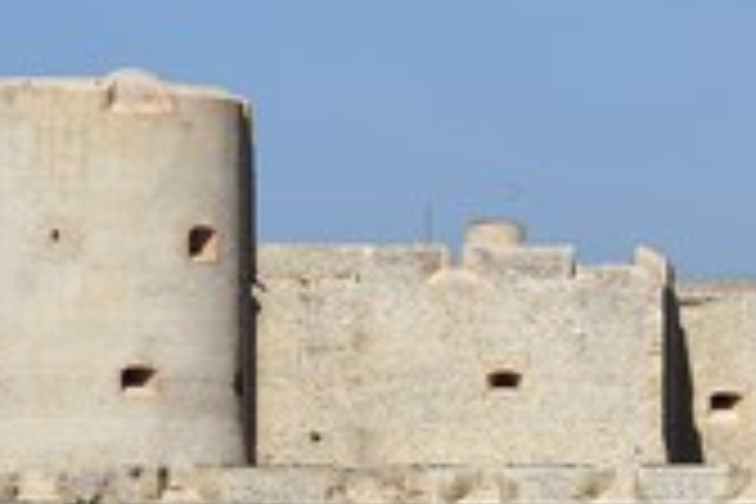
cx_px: 706
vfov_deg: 2.7
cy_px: 572
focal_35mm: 500
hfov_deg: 4.1
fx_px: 10499
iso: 200
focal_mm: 200
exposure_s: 1/640
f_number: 11
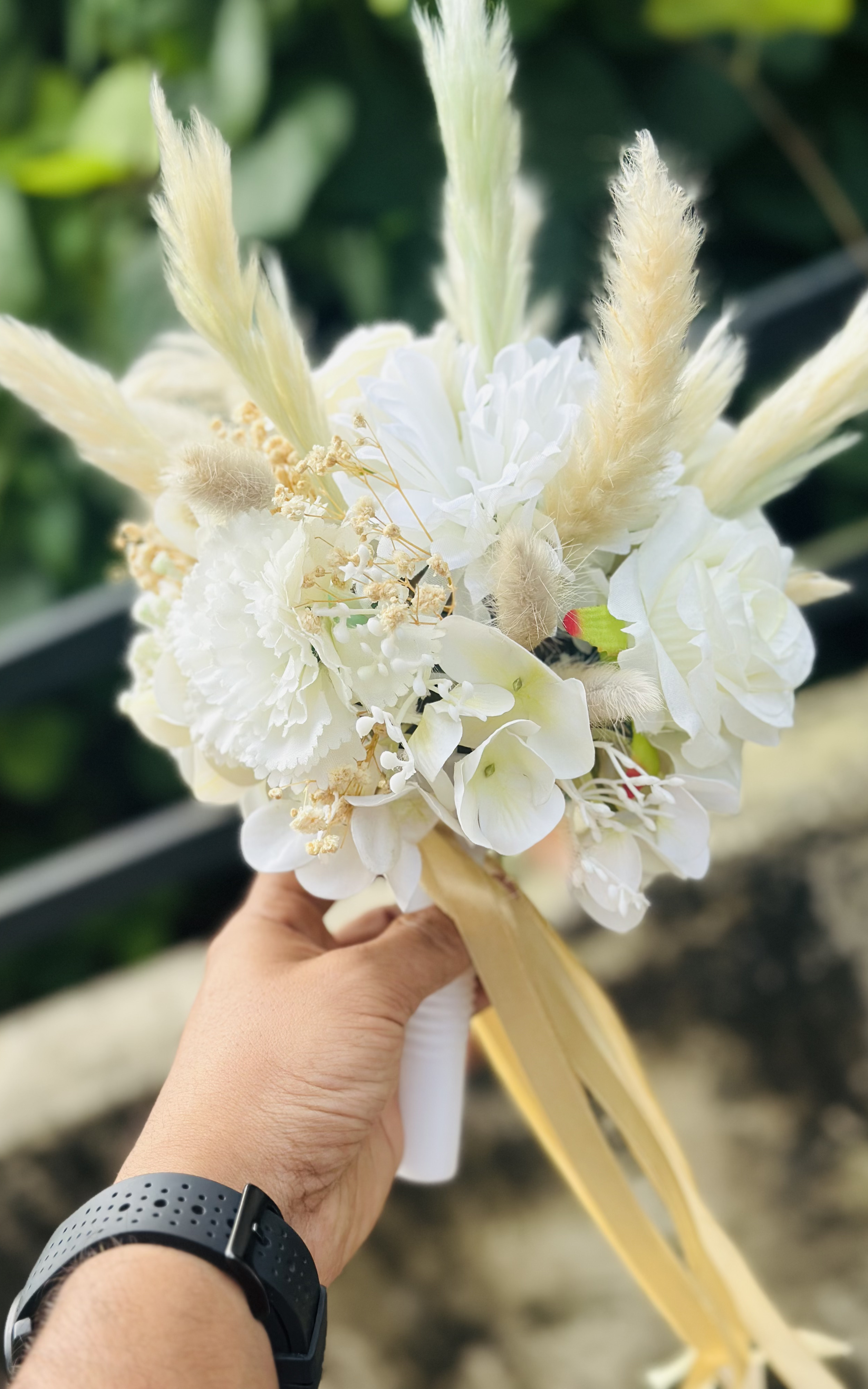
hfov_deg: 25.3
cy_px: 694
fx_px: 1931
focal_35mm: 51
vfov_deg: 39.6
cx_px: 457
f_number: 1.78
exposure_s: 1/2252
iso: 100
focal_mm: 6.86
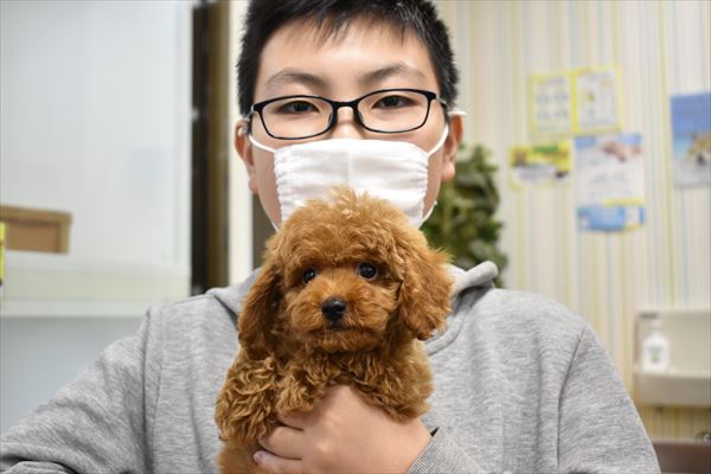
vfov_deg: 26.5
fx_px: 1007
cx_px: 356
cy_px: 237
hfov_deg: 38.9
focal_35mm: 51
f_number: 4.5
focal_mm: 34
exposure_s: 1/80
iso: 1600
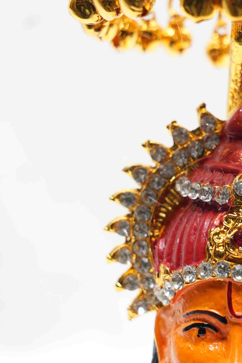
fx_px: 2843
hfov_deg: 4.9
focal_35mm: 282
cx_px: 239
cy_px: 193
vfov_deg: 7.3
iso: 640
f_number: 7.1
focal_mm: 105
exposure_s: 1/50
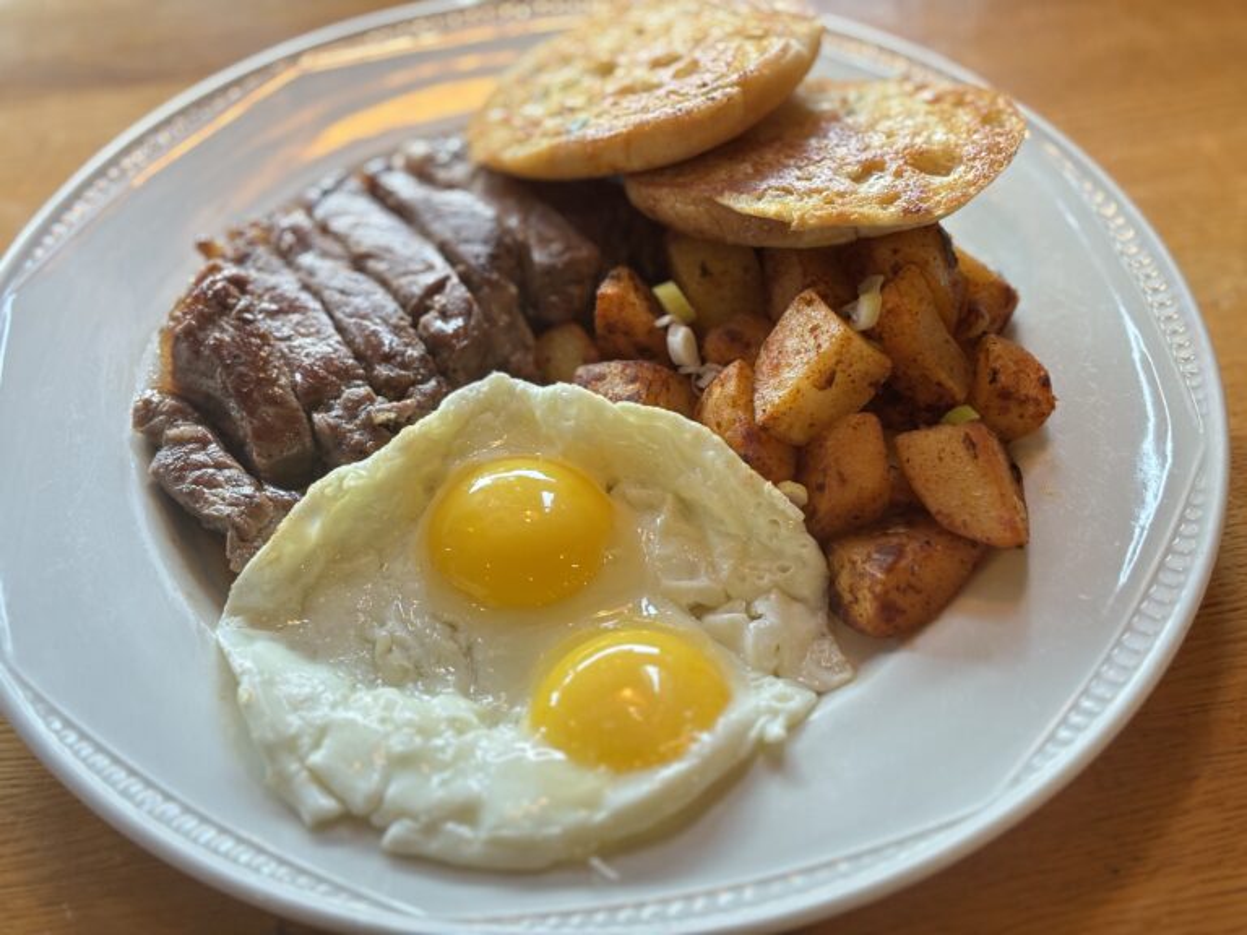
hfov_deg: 36.8
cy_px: 468
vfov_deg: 28.0
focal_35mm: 52
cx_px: 624
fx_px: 1873
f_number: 1.6
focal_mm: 5.96
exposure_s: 1/60
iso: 125
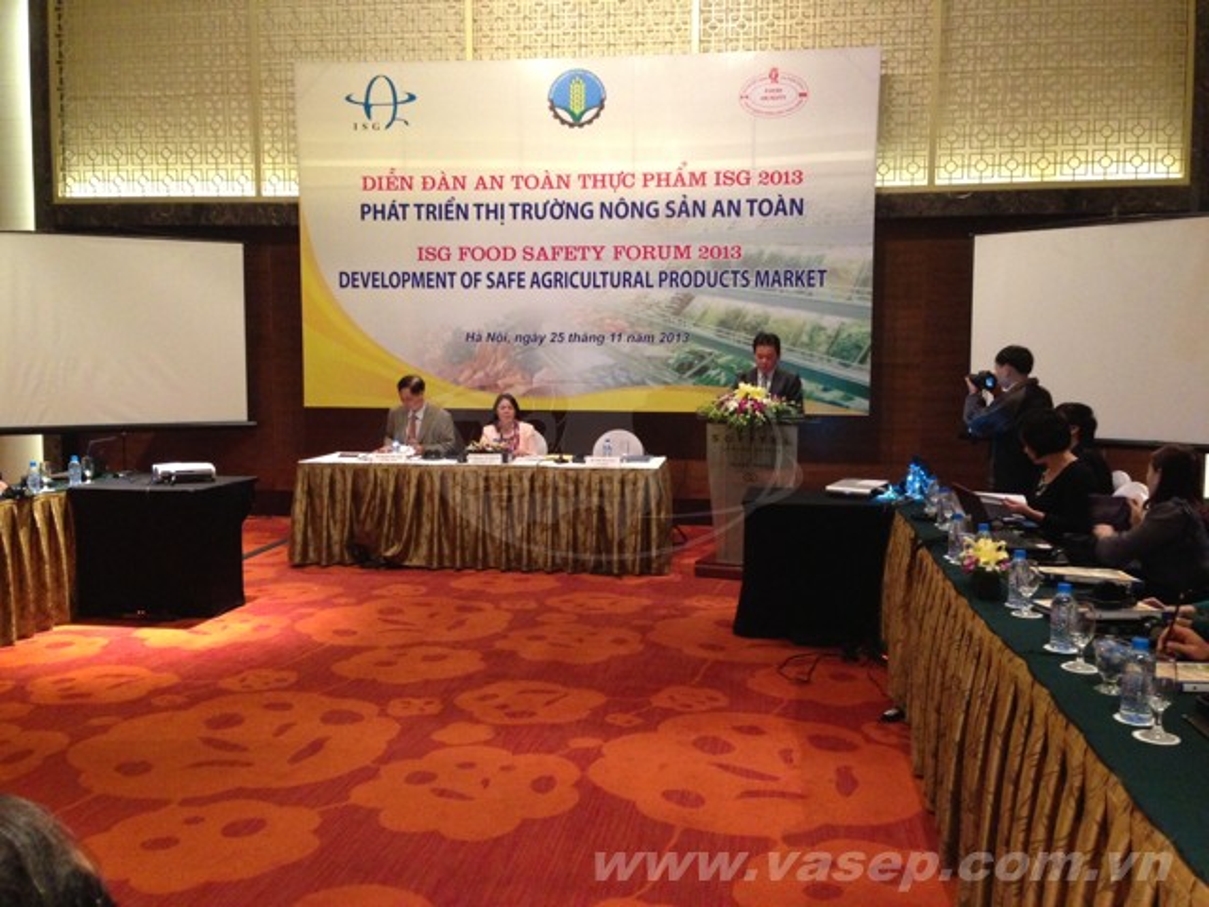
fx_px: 1153
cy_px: 454
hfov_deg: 55.4
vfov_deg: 42.9
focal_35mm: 33
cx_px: 604
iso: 320
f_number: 2.4
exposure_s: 1/20
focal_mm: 4.13
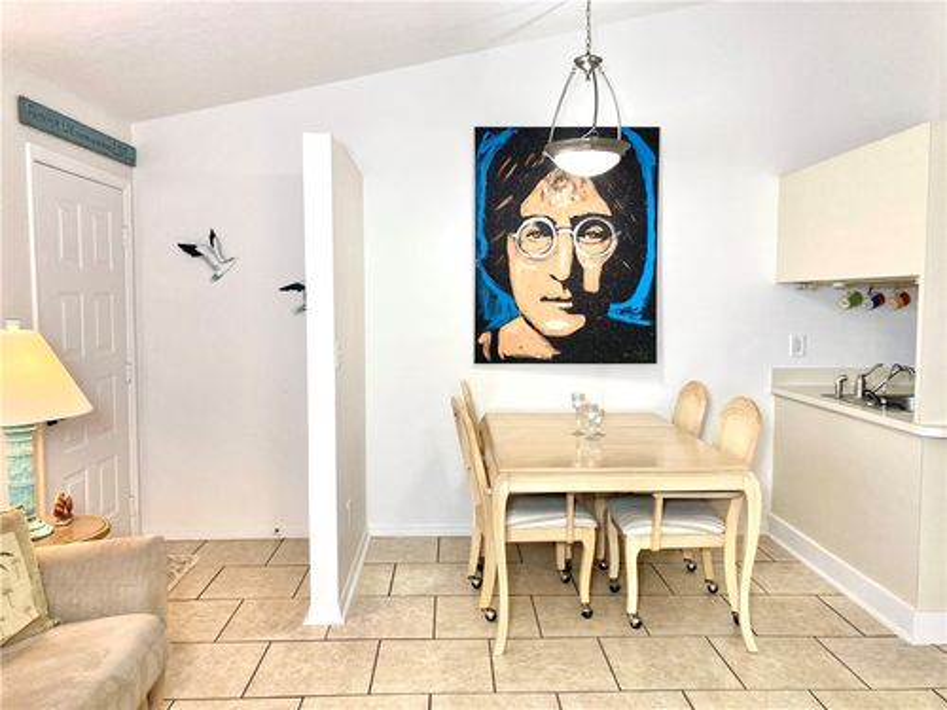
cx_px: 474
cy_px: 355
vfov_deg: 49.7
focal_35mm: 28
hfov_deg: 63.4
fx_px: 766
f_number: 1.8
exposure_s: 1/60
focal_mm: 3.99
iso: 100
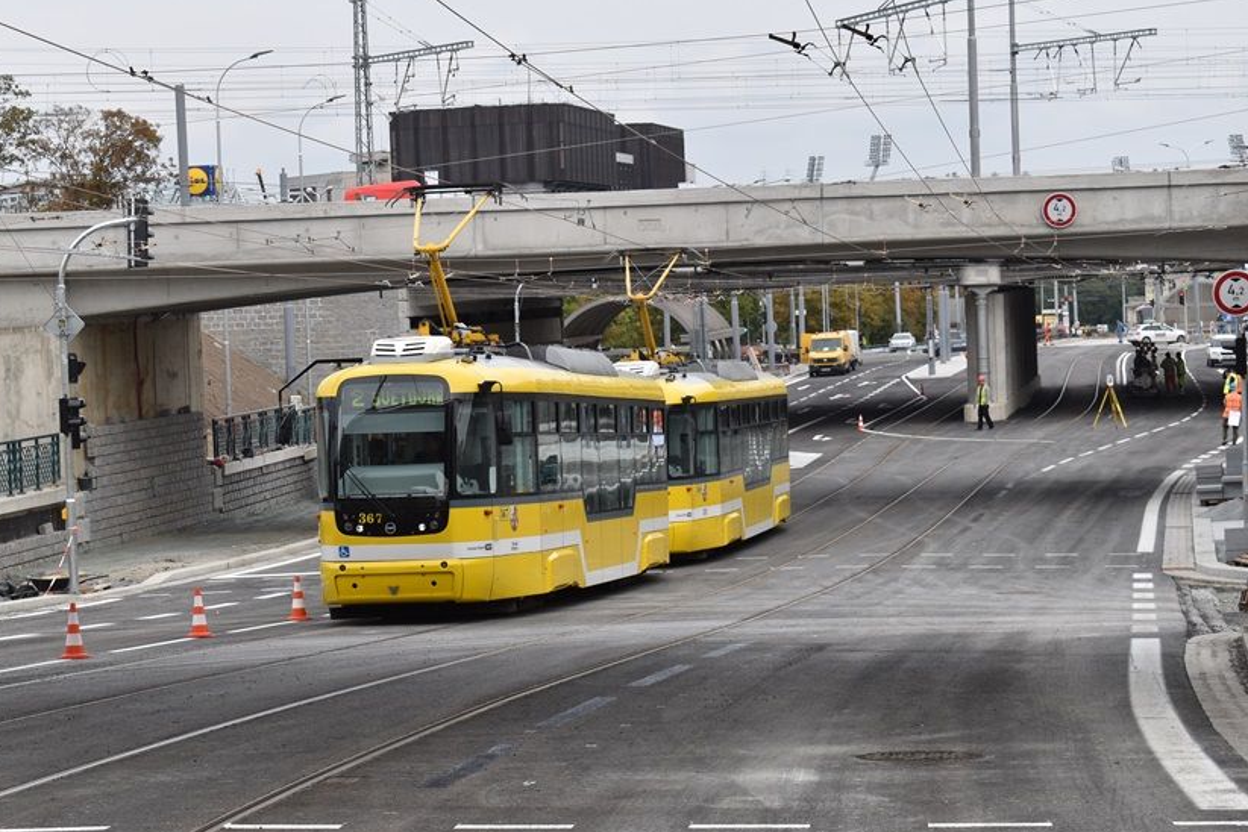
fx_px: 3558
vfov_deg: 13.3
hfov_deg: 19.9
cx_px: 475
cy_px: 425
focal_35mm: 103
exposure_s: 1/200
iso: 100
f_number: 7.1
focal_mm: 55
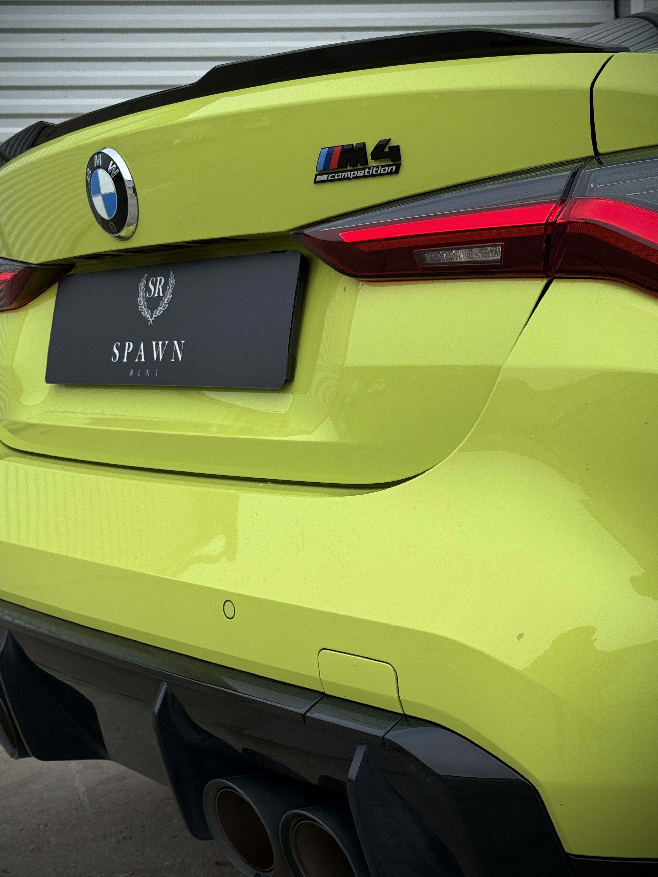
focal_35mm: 56
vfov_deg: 34.3
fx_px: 1419
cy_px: 418
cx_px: 311
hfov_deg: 26.1
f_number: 1.78
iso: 80
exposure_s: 1/1795
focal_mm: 6.76
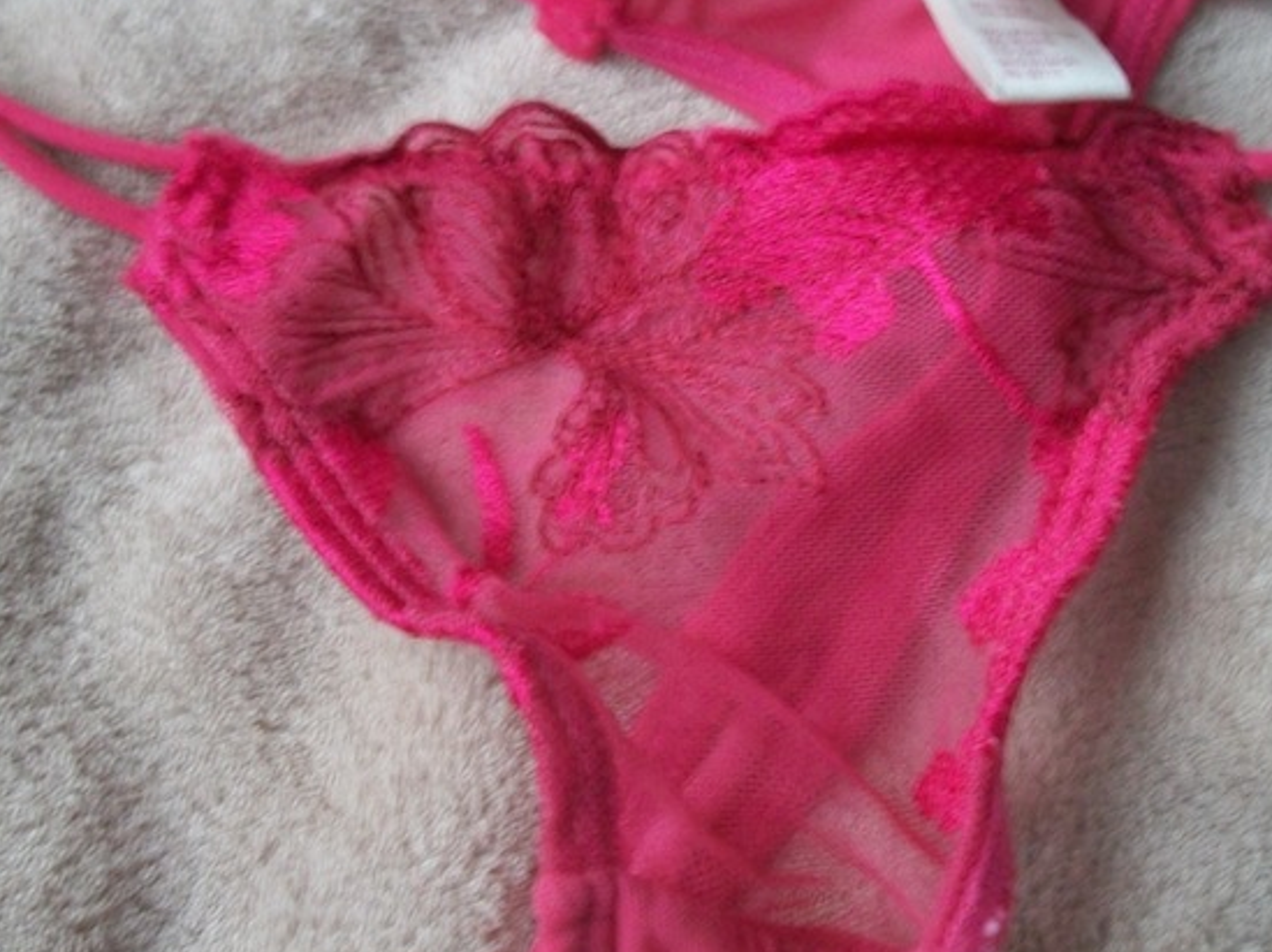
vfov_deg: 29.6
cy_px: 449
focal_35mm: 49
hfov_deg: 38.7
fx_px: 1799
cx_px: 785
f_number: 2.9
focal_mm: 5.7
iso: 168
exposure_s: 1/8
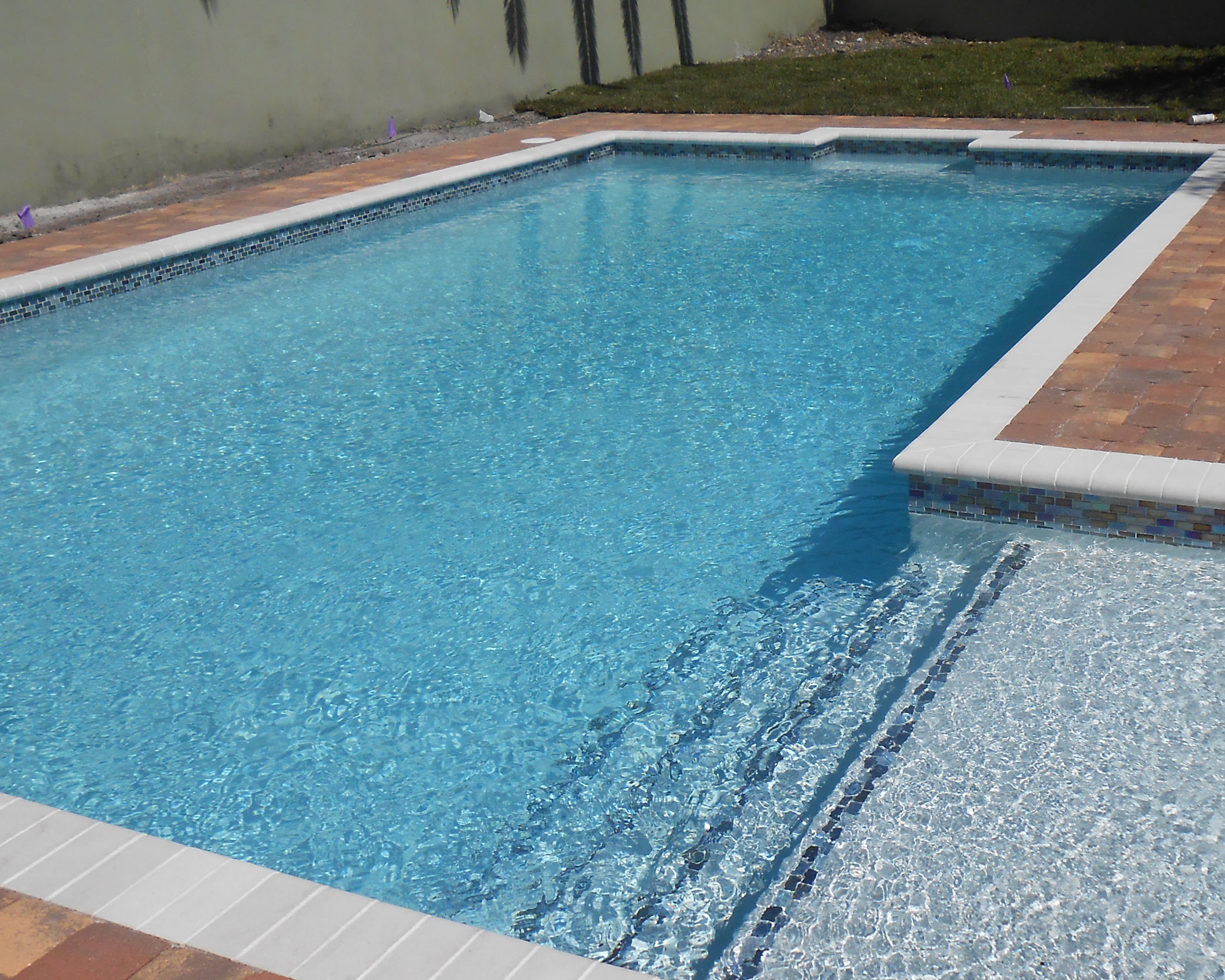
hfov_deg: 44.7
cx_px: 695
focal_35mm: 41
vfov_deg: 36.5
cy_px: 494
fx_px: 1487
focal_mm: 4.6
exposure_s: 1/250
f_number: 11.5
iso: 100
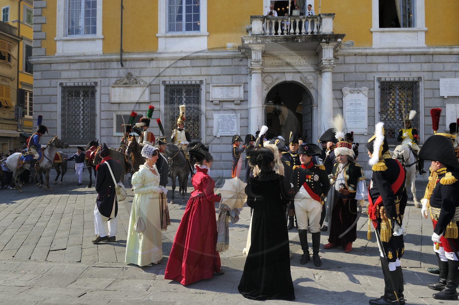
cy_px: 152
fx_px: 306
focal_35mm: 24
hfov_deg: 73.8
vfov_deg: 53.1
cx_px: 230
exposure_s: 1/250
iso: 400
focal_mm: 24
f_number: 10
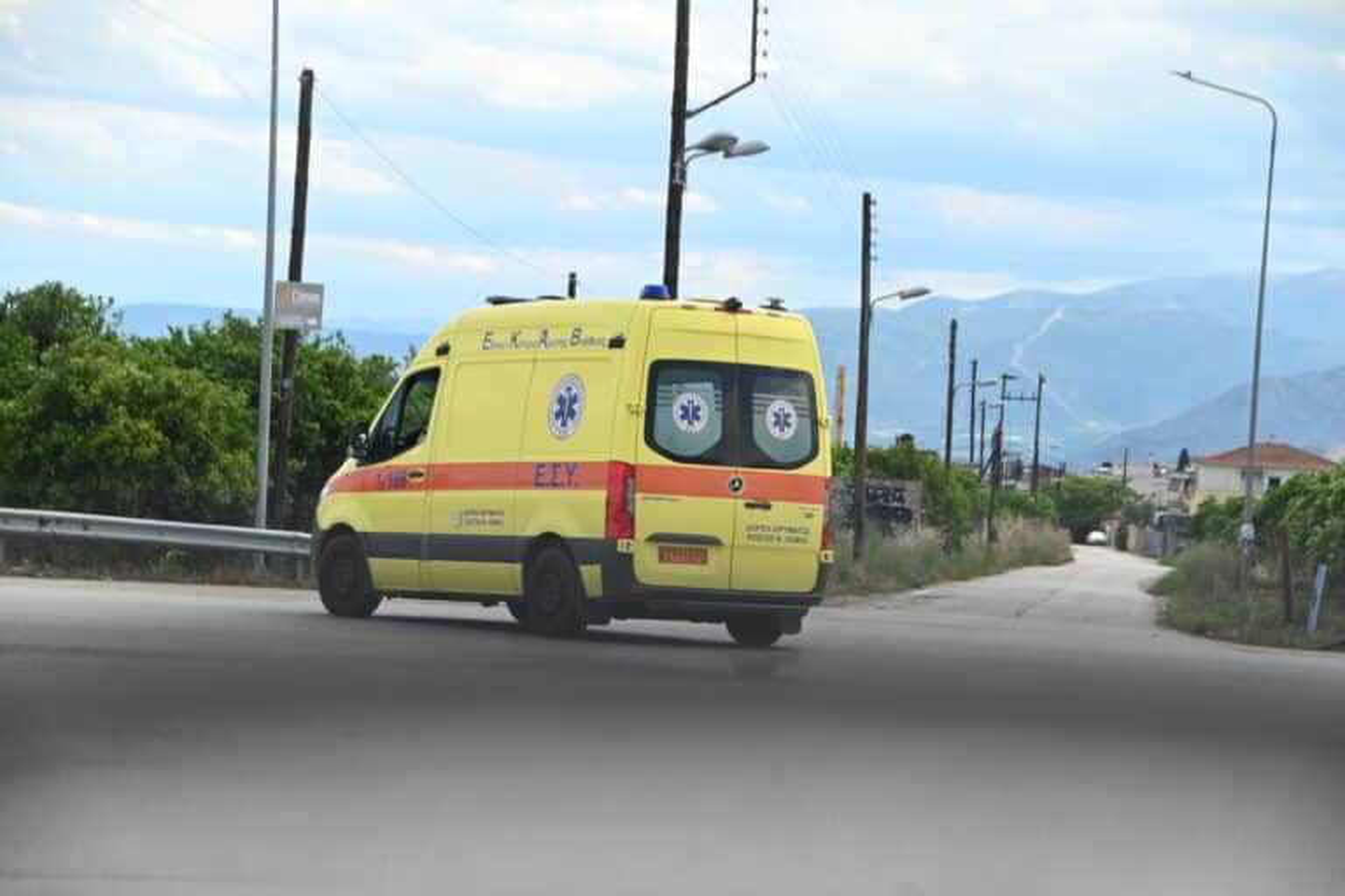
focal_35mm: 112
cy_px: 448
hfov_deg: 18.3
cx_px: 672
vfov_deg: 12.2
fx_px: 4184
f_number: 6.3
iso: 100
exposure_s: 1/320
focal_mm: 75
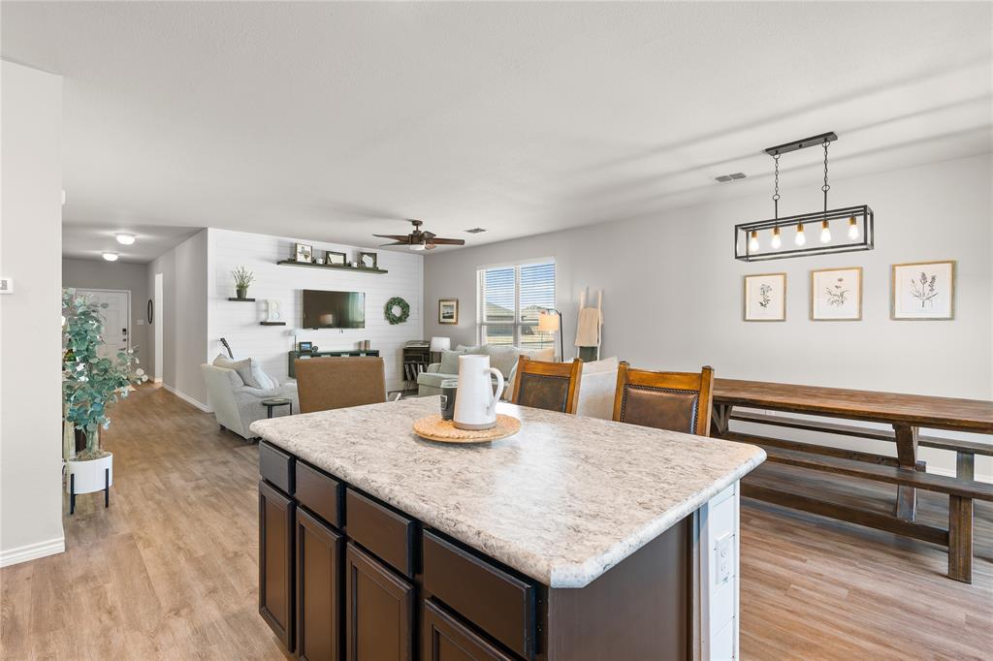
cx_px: 496
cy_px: 330
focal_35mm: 16
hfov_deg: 96.8
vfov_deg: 73.7
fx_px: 441
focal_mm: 16
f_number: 8
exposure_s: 2
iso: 100
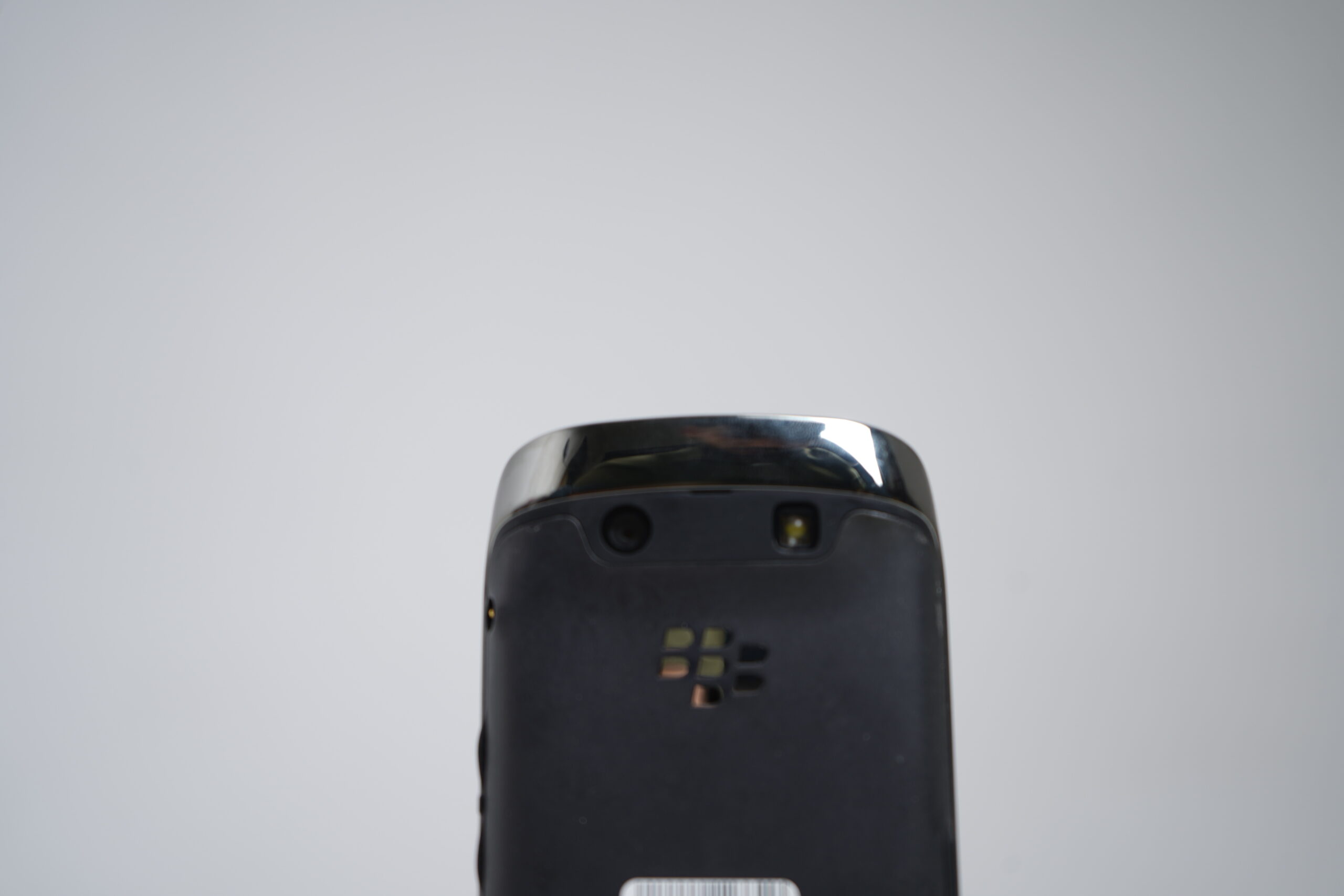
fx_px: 1829
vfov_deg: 27.5
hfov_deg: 40.3
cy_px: 448
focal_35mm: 49
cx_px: 672
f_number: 5
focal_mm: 49
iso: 64
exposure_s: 1/4
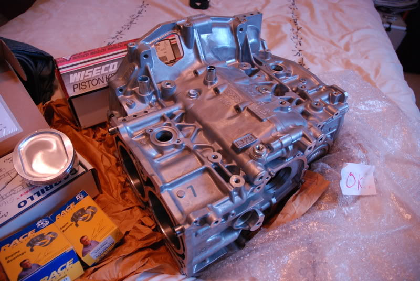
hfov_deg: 67.3
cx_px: 210
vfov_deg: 48.1
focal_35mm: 27
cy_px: 140
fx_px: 315
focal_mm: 18
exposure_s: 1/50
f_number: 3.5
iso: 800
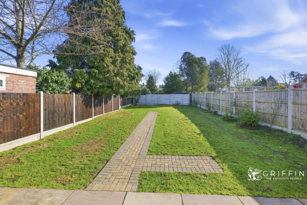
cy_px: 102
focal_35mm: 14
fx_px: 119
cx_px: 154
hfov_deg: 104.2
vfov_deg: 81.2
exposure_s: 1/320
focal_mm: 14
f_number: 4.5
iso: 100
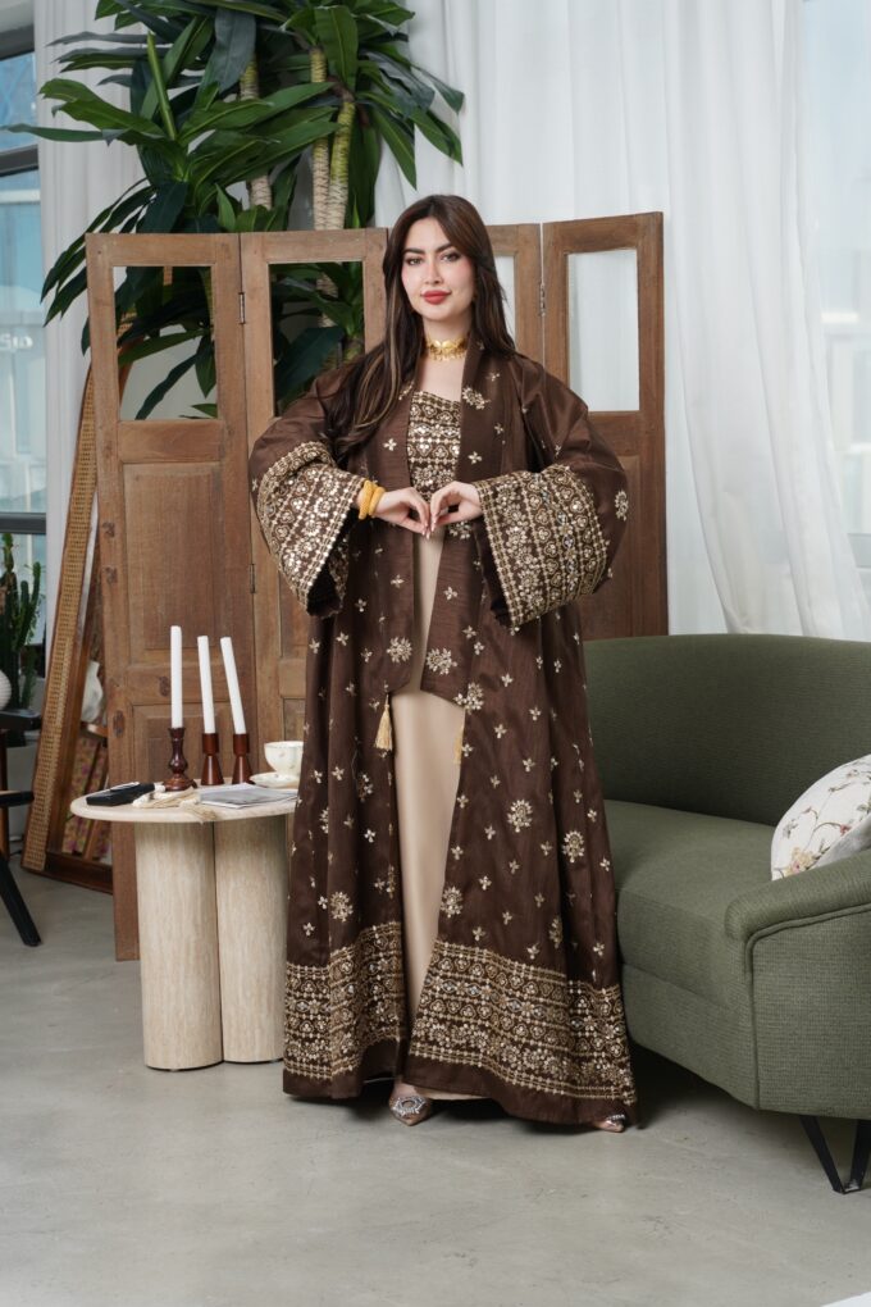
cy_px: 654
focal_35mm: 70
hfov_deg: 19.5
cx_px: 436
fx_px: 2540
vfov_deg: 28.8
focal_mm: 70
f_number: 9
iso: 250
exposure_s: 1/125
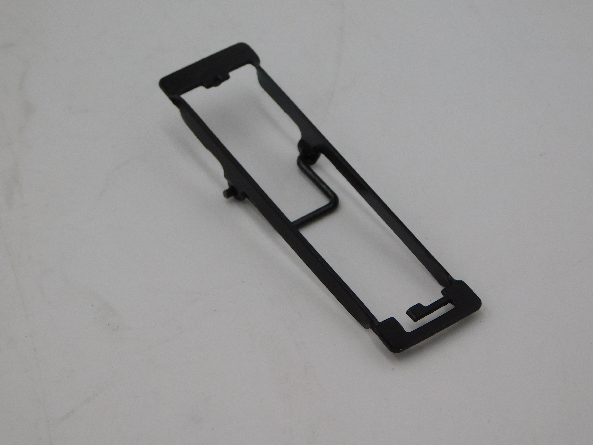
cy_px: 222
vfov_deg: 11.1
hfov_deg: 14.7
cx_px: 296
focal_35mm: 134
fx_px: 2296
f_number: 5
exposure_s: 1/125
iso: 125
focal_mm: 23.7
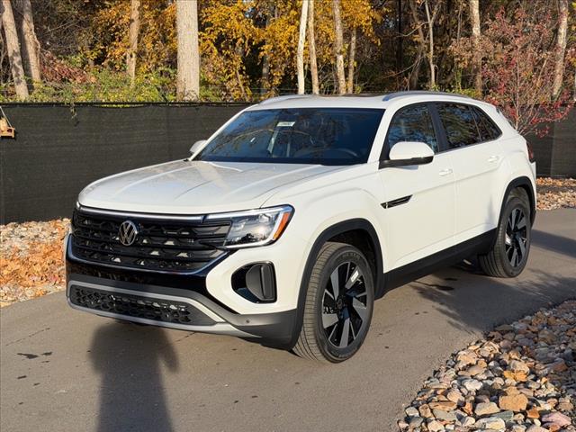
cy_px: 216
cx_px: 288
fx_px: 799
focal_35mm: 48
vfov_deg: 30.3
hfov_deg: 39.7
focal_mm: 6.76
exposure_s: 1/2762
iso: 64
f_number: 1.78
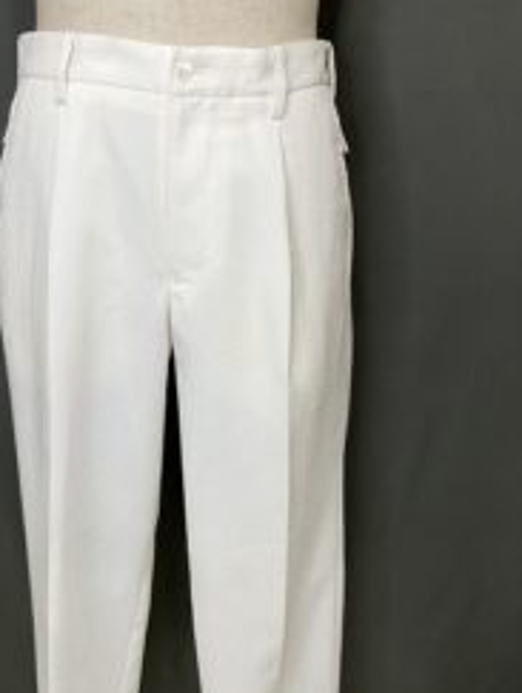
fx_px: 922
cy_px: 388
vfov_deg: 41.1
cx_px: 191
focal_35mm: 46
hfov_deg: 31.4
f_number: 1.8
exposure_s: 1/50
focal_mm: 3.99
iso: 100
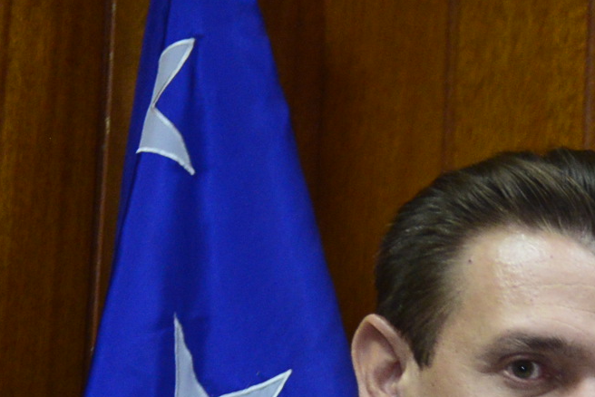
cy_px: 789
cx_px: 1206
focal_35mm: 266
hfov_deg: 7.4
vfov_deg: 5.1
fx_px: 4398
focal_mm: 58
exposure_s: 1/125
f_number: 4
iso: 2000
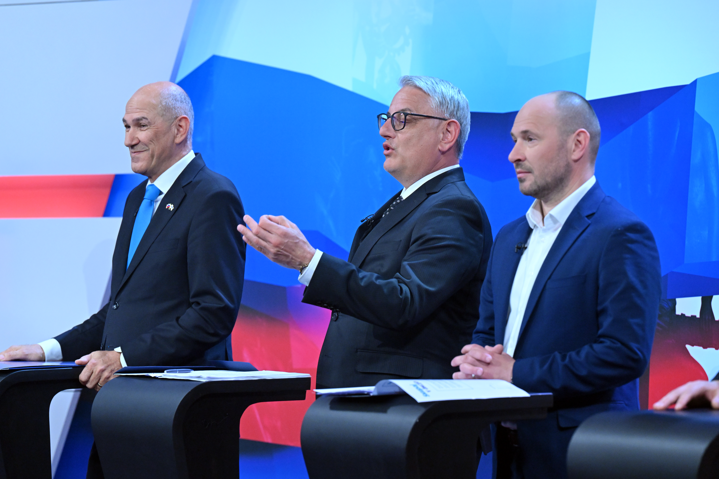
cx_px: 360
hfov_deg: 12.1
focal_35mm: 170
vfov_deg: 8.1
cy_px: 240
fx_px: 3395
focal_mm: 170
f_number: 5.6
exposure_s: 1/160
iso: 4000
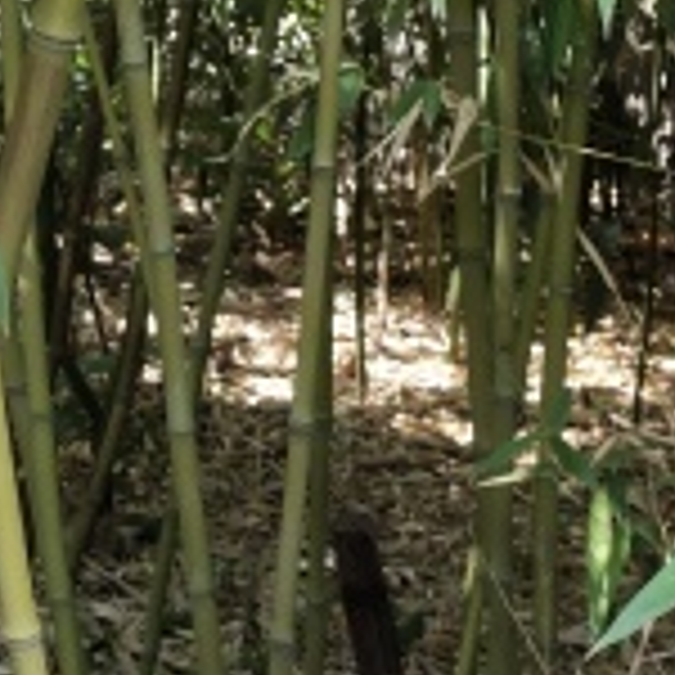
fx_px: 3067
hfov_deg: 11.9
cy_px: -234
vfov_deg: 12.1
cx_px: -392
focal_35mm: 139
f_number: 1.79
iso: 105
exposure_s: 1/100
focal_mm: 4.76
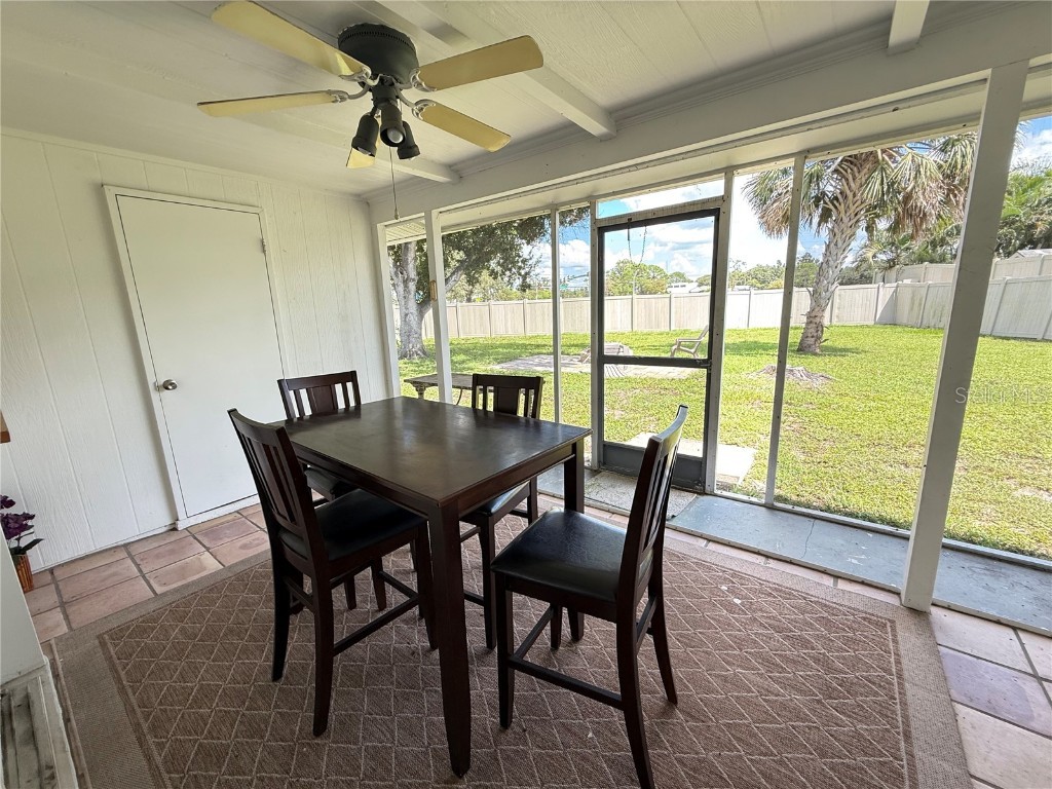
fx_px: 425
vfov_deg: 85.7
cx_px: 526
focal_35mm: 14
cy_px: 394
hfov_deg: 102.1
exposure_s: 1/99
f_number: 2.2
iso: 64
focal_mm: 2.22
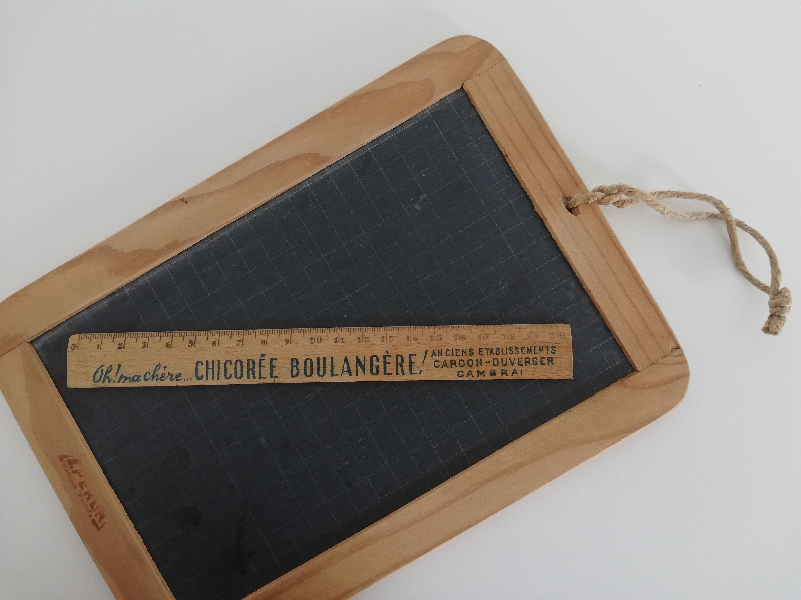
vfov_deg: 53.1
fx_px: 602
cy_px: 300
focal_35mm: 26
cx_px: 400
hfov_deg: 67.3
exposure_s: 1/40
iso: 125
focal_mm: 3.81
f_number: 2.2
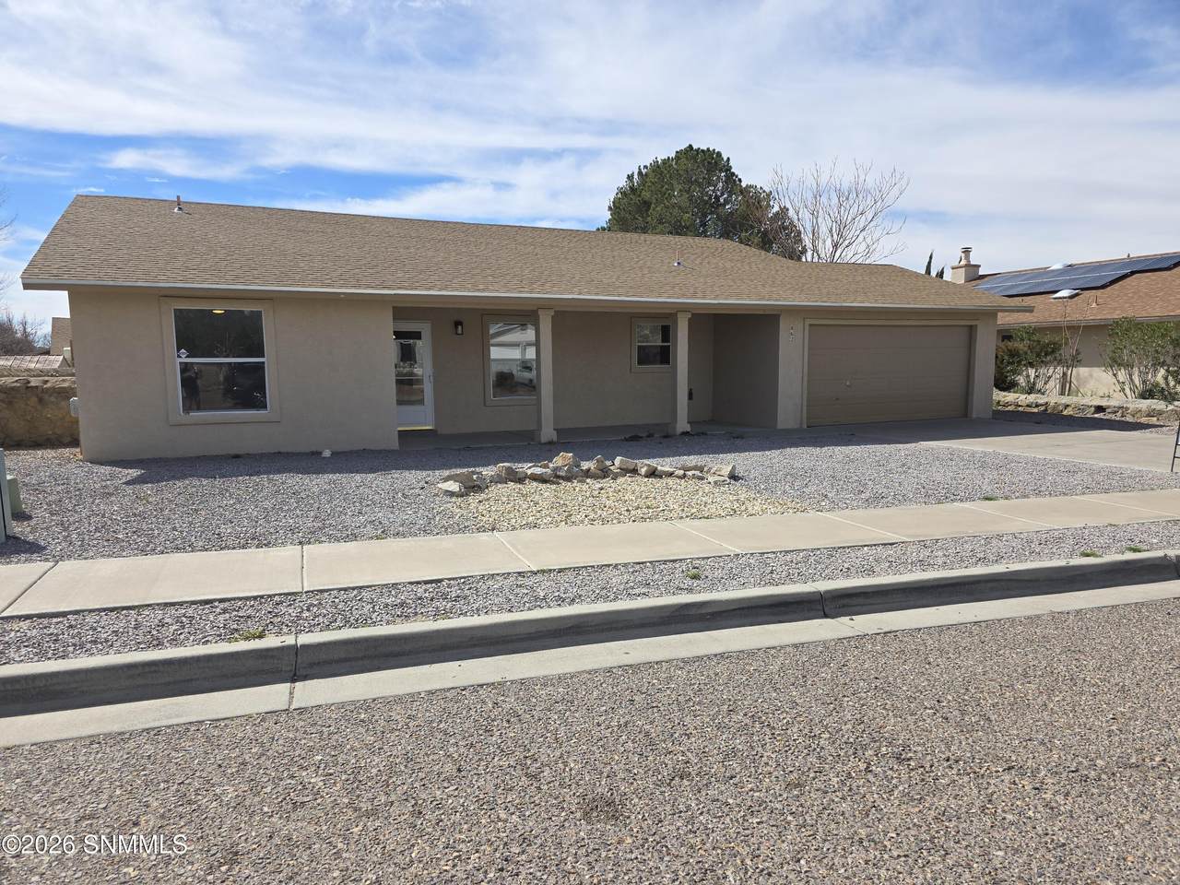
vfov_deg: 58.9
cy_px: 442
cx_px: 590
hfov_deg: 73.9
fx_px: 784
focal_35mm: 23
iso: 12
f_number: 1.7
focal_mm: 6.3
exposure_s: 1/934
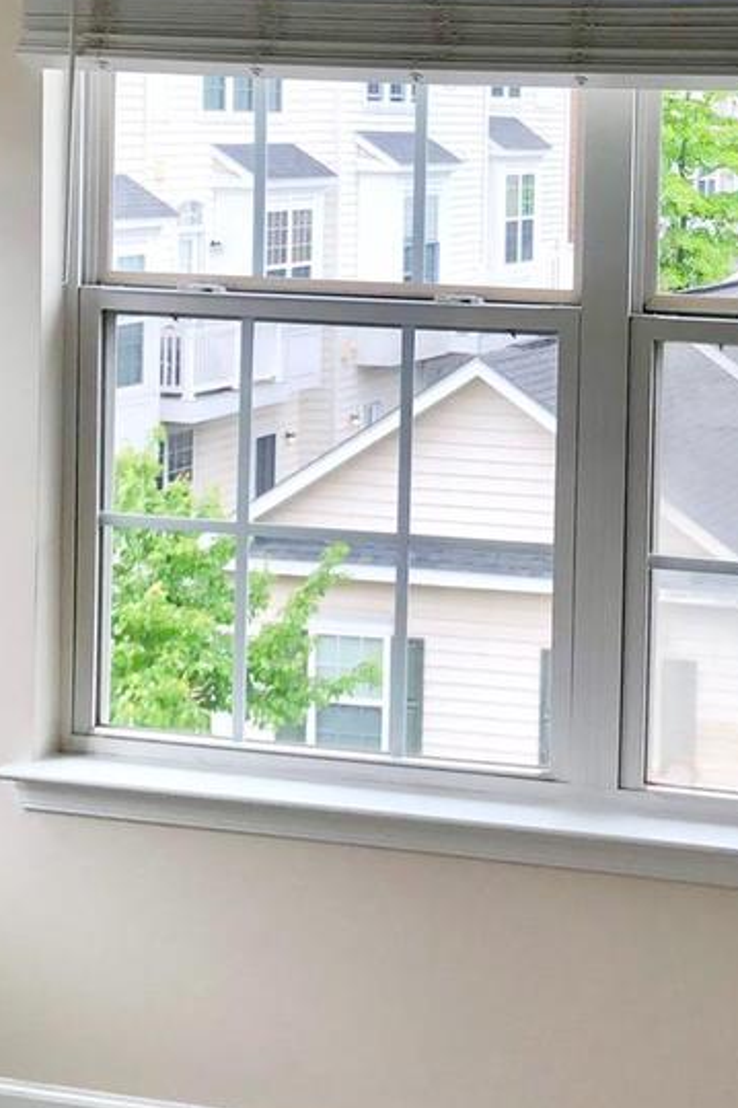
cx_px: 637
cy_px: 241
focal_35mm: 83
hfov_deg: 16.3
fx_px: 2554
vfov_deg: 24.1
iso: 20
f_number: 1.8
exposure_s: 1/158
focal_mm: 4
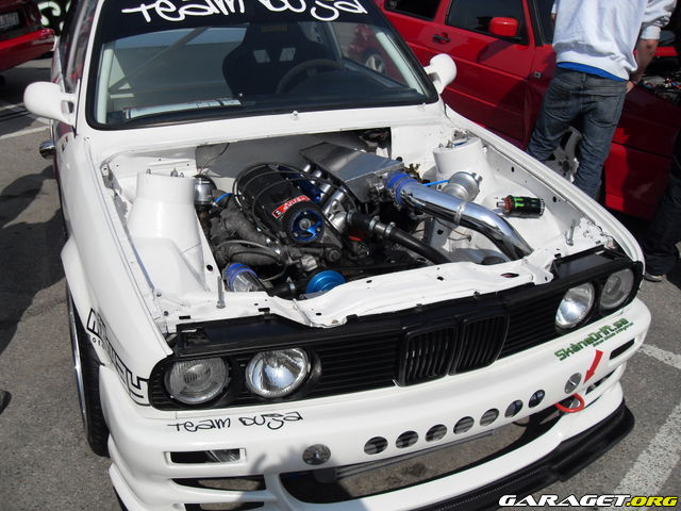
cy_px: 256
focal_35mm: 34
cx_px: 340
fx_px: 669
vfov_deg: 41.8
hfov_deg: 54.0
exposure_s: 1/500
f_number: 7
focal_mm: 6.3
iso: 80
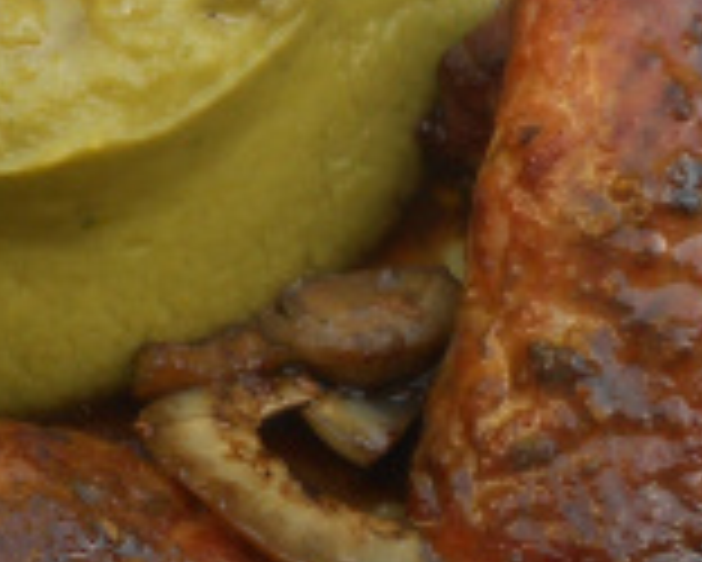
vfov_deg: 14.6
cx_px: -88
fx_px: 2183
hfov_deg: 17.6
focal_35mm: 105
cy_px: 162
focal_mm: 4.6
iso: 80
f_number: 3.2
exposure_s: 1/160
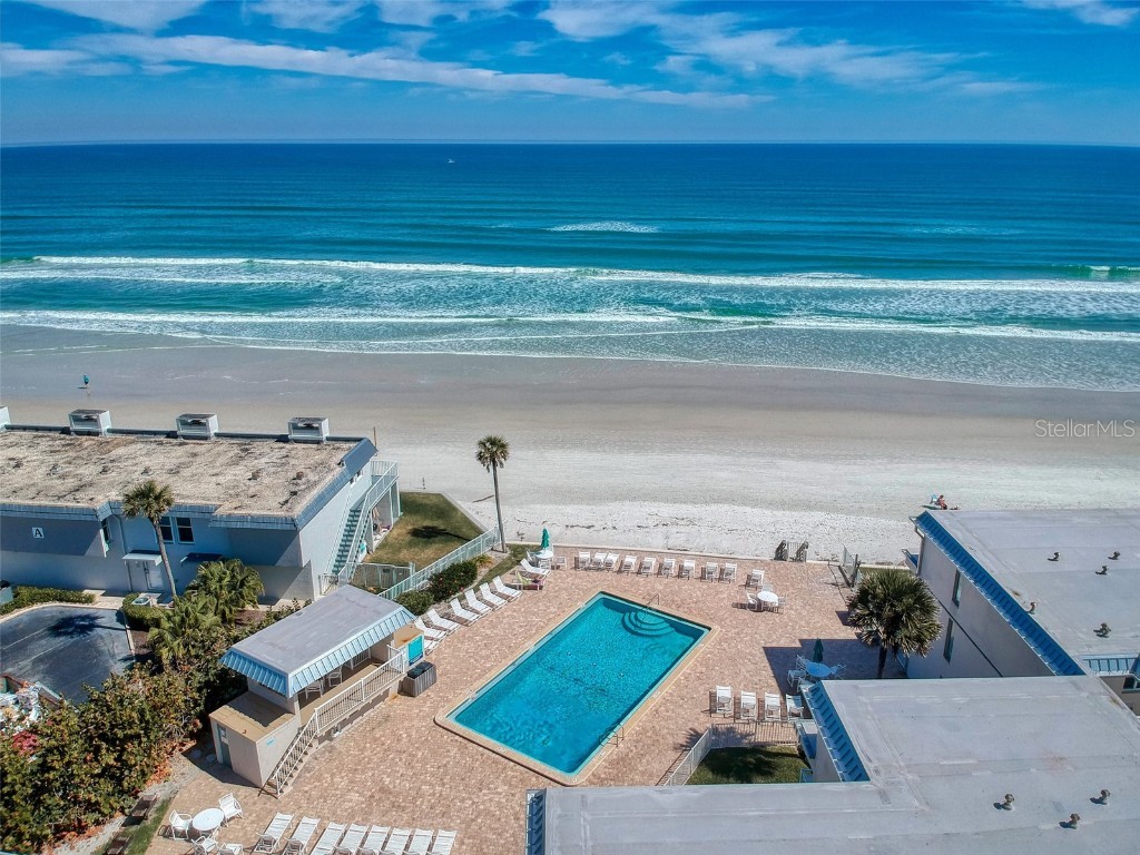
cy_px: 428
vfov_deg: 54.9
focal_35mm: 25
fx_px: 823
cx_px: 570
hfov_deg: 69.4
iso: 101
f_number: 2.6
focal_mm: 4.49
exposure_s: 1/4000
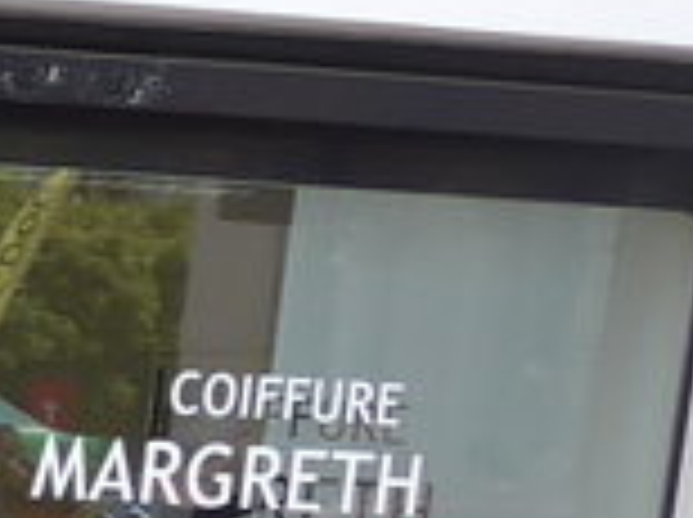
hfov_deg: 7.0
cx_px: -1912
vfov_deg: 6.1
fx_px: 4517
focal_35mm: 226
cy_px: 1459
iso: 80
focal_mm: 6
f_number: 2.8
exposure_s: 1/400
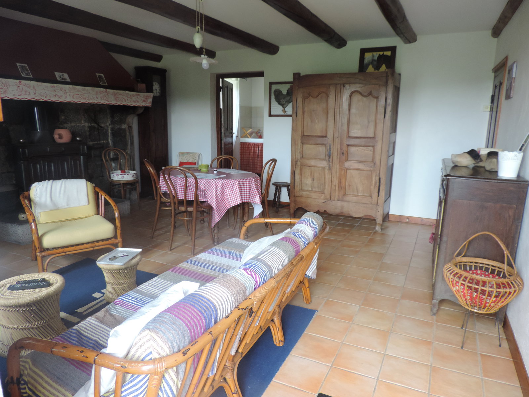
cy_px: 198
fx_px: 367
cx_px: 264
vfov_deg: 56.8
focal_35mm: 24
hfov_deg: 71.6
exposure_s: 1/30
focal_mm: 4.3
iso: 200
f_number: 3
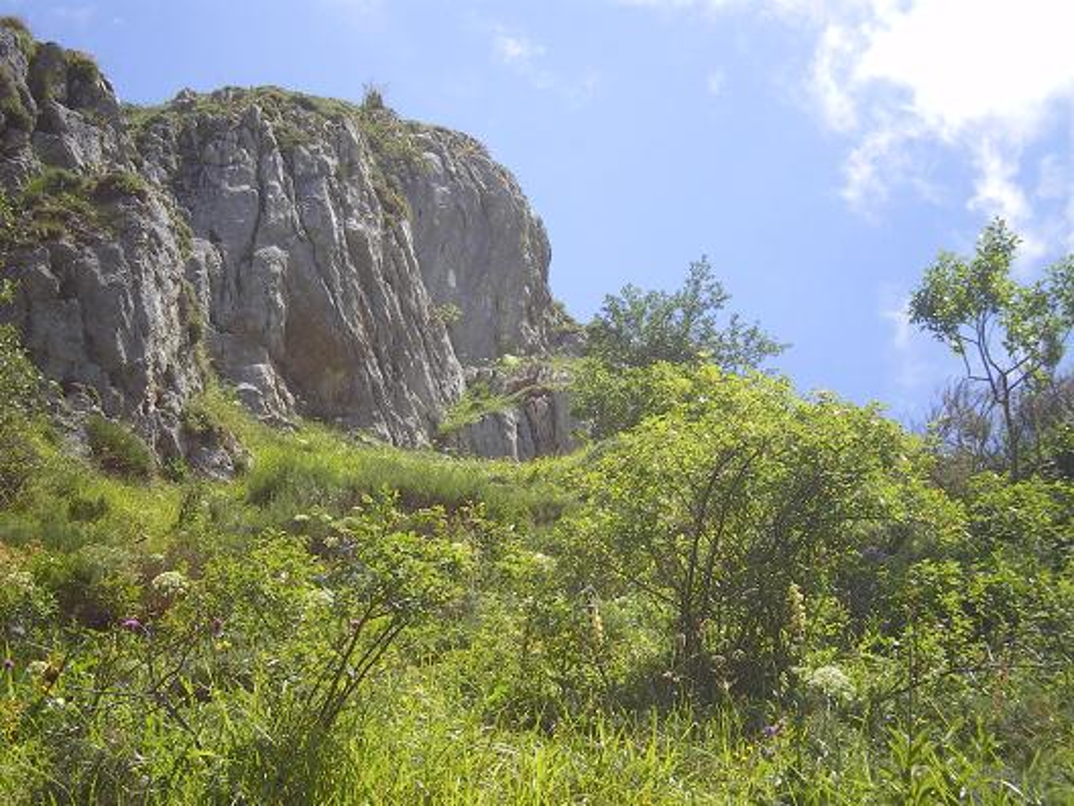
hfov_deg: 21.1
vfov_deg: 15.9
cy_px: 403
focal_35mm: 93
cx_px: 537
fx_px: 2885
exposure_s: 1/100
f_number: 7.5
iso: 64
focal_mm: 15.3
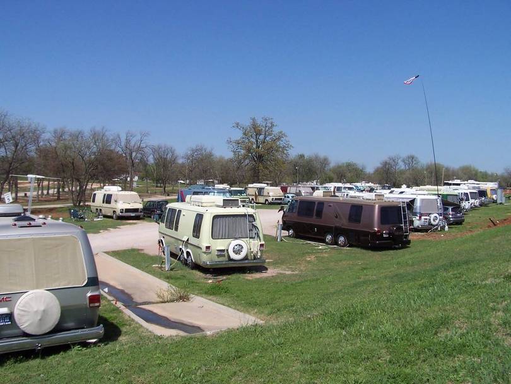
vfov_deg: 37.7
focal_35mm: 38
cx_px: 256
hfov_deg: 49.0
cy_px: 192
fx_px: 561
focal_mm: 6.3
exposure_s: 1/500
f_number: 5.6
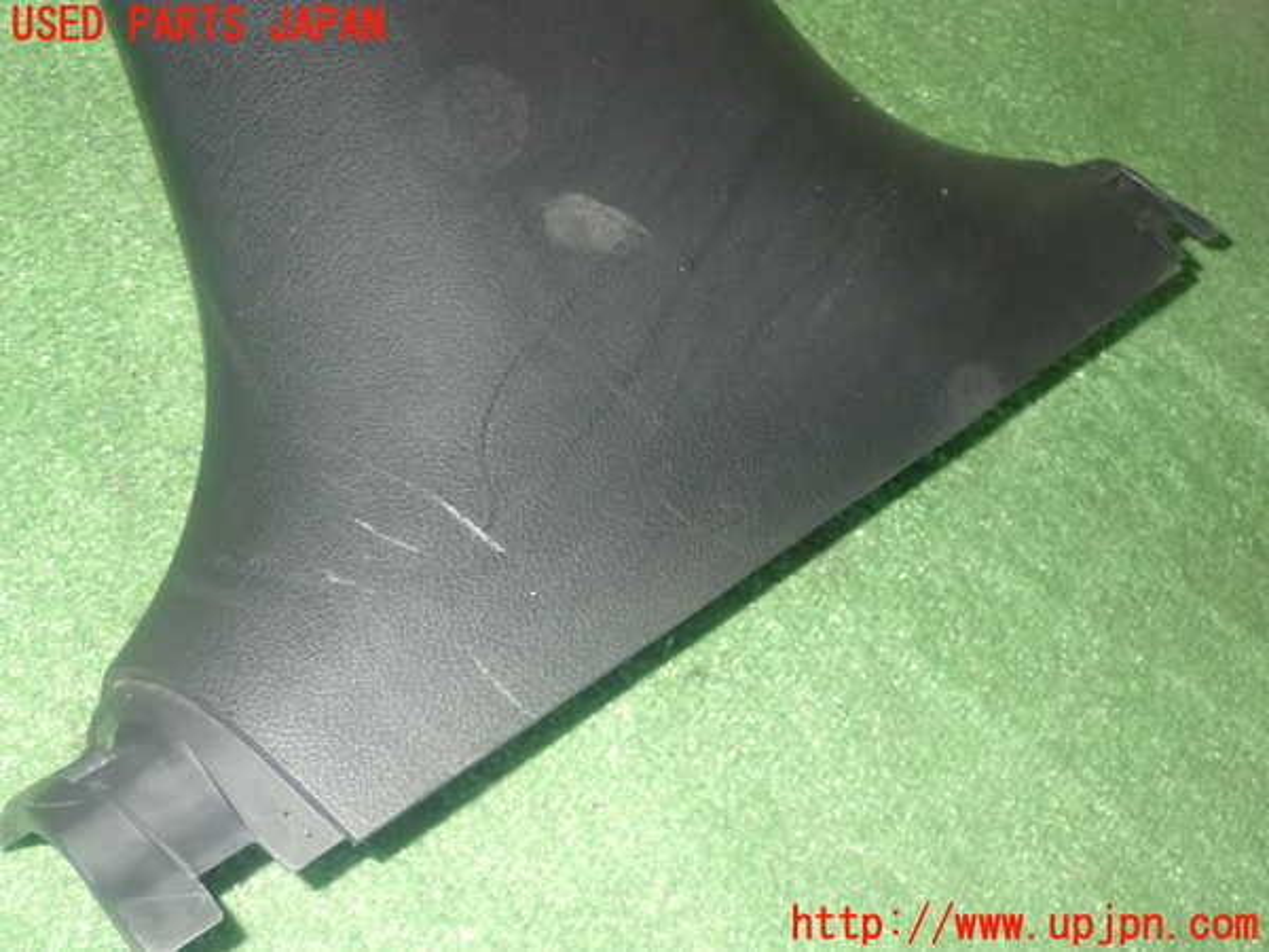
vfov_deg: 35.1
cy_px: 476
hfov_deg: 45.8
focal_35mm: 41
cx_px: 634
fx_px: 1503
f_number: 8
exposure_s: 1/40
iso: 1600
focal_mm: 7.31
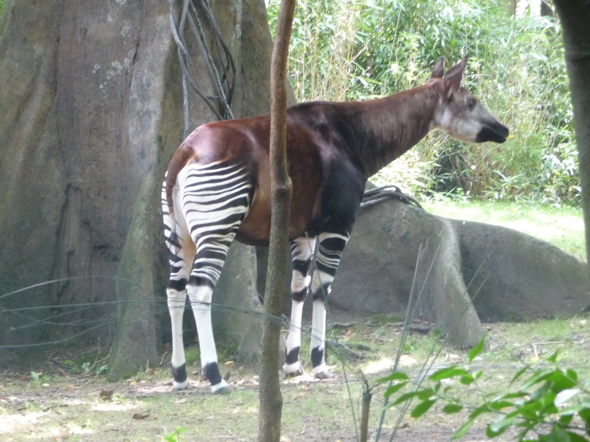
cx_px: 295
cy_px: 221
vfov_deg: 9.4
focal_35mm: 158
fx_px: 2693
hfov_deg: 12.5
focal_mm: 27.1
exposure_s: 1/13
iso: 400
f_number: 4.8
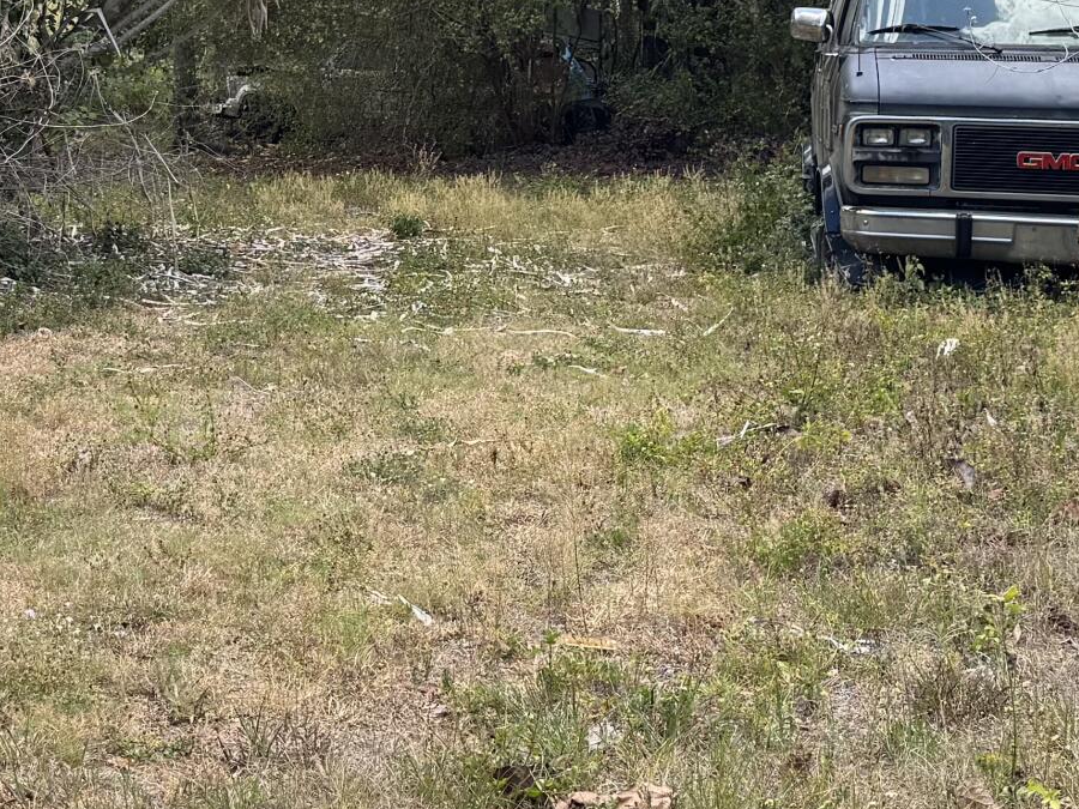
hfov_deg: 24.3
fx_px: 2494
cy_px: 92
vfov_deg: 18.2
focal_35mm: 80
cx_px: 356
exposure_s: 1/864
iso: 80
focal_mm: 6.76
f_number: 1.78
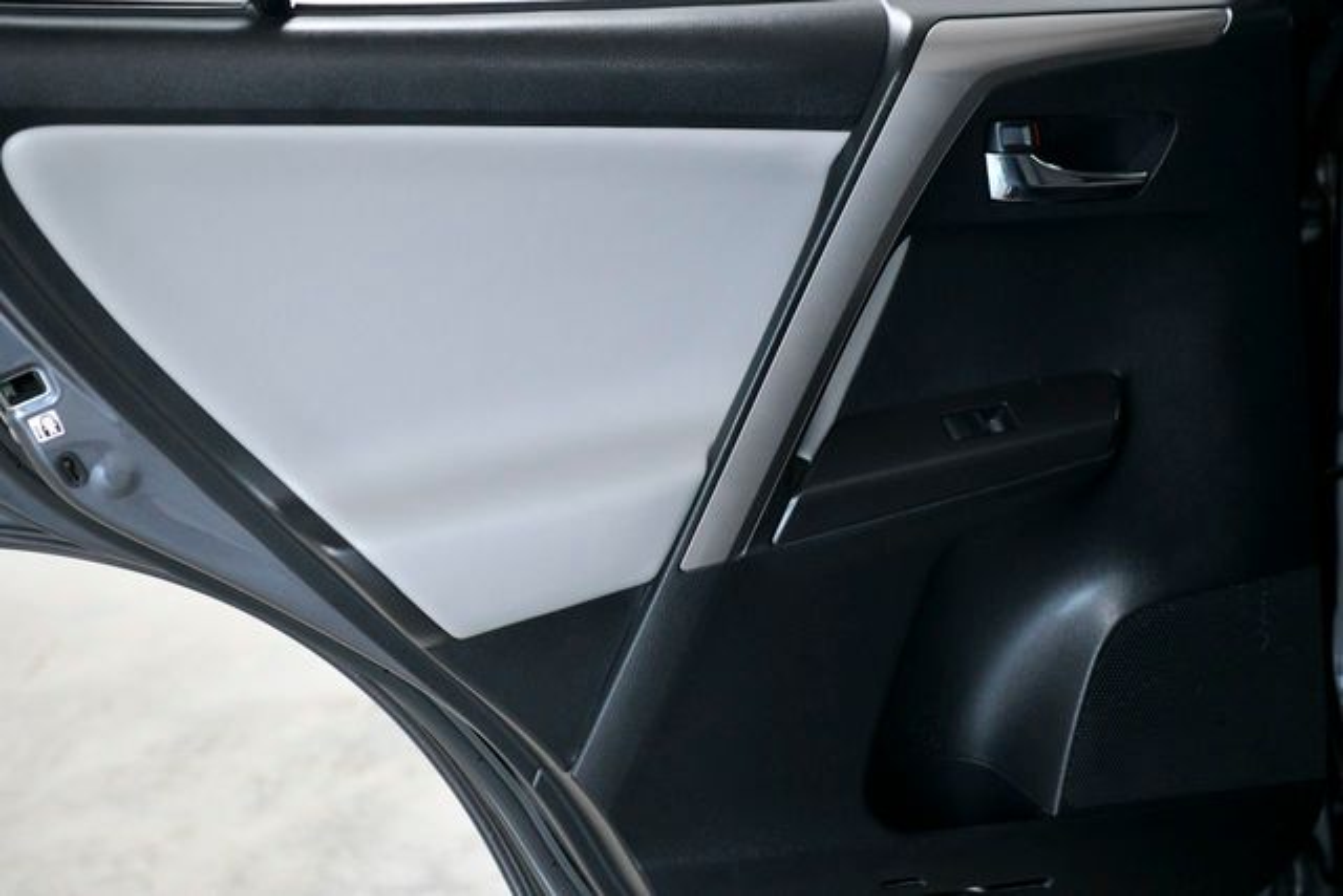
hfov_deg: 31.0
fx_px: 2425
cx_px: 672
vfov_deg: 20.9
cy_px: 448
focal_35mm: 65
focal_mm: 65
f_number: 3.5
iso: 2500
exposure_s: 1/800
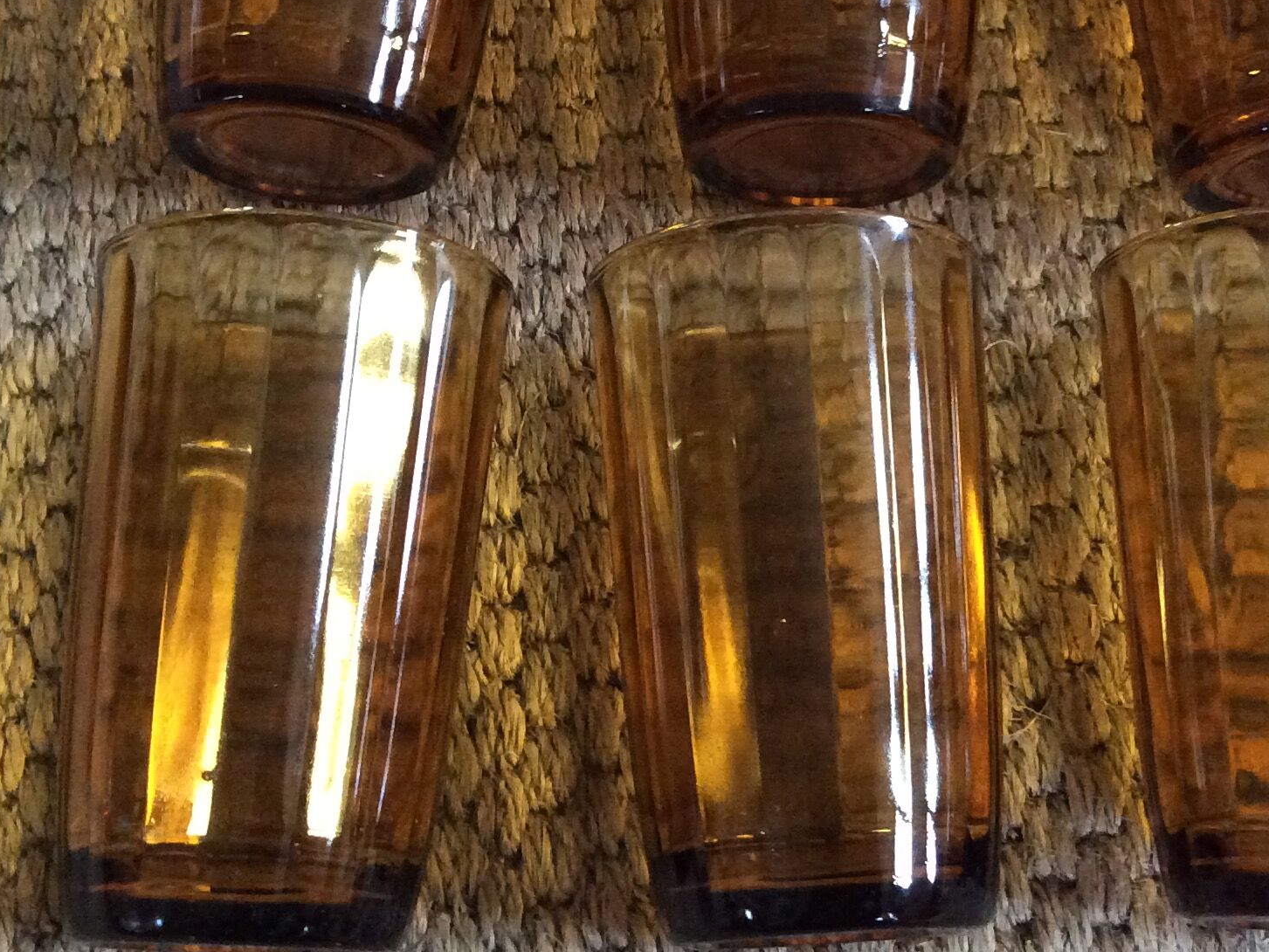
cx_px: 724
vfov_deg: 25.3
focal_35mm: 57
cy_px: 211
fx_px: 2090
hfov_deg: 33.7
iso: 320
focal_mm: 3.3
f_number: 2.4
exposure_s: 1/17
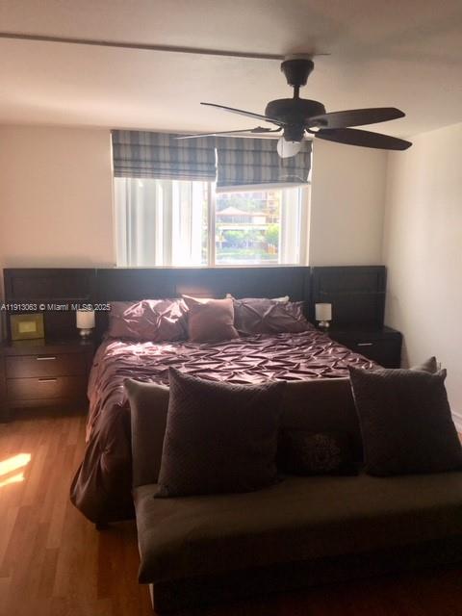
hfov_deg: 48.2
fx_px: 516
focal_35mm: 29
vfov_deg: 61.7
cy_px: 308
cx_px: 231
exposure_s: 1/172
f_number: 2.2
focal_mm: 4.15
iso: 25
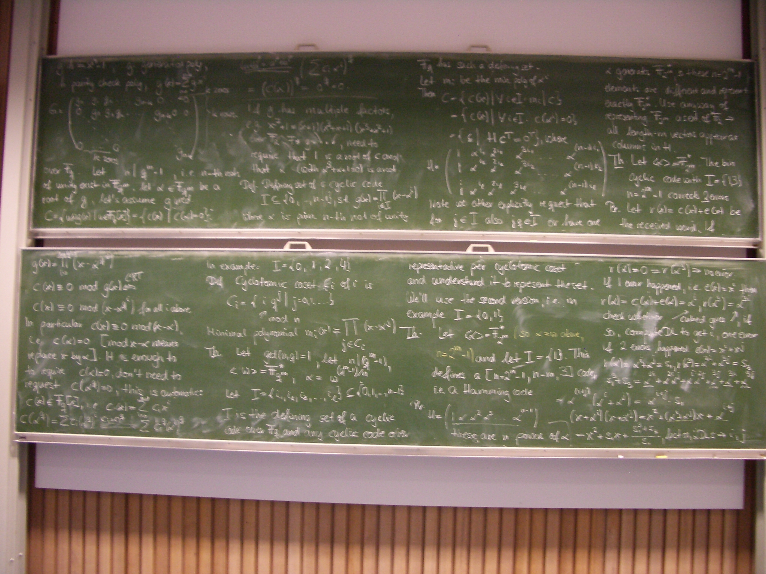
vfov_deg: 40.7
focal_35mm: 35
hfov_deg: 52.6
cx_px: 383
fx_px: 774
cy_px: 287
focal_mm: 5.8
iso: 200
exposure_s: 1/10
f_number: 2.6
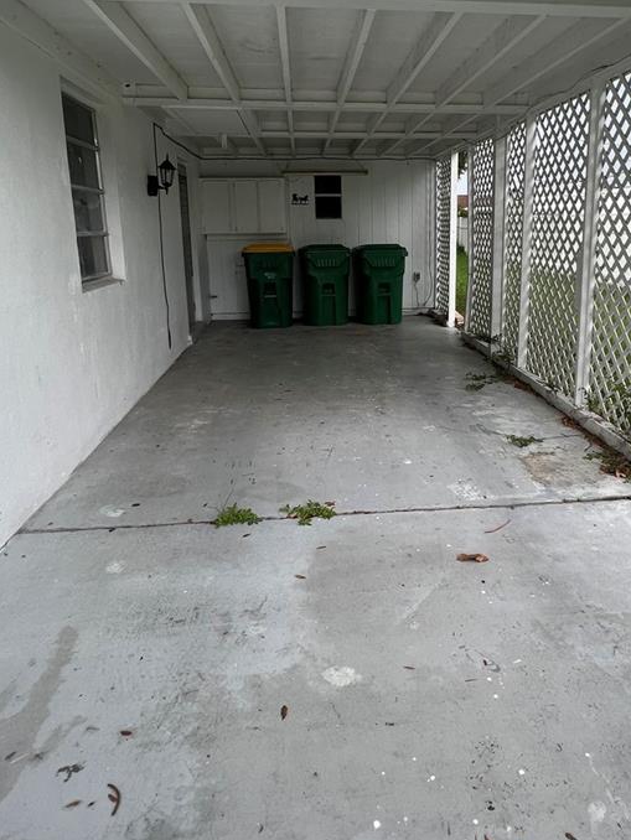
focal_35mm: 23
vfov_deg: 73.3
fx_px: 559
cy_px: 346
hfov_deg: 58.4
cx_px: 378
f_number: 1.8
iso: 32
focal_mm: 1.57
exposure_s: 1/234
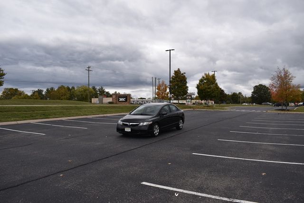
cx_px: 152
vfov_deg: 48.0
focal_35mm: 27
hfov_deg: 67.4
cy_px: 102
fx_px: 228
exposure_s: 1/250
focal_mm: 18
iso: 200
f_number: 6.3
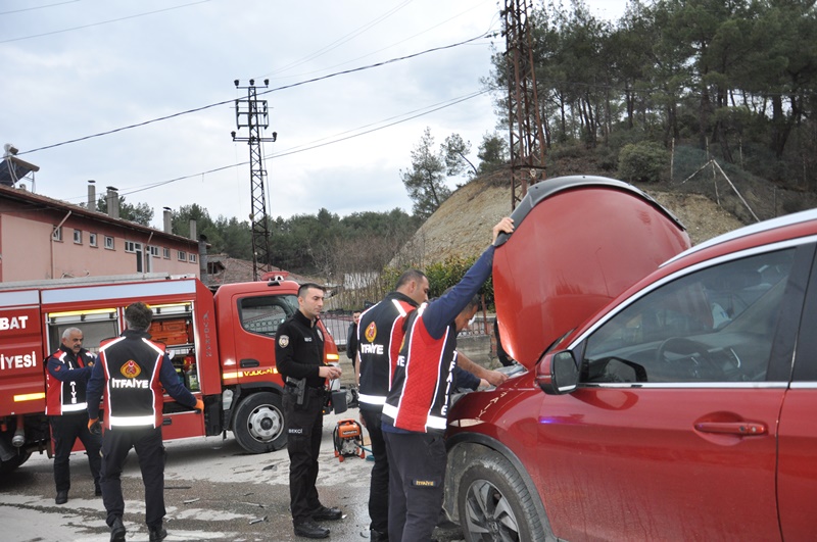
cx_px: 408
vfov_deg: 47.8
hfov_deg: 67.5
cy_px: 271
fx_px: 612
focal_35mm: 27
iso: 640
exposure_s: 1/200
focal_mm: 18
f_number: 3.8
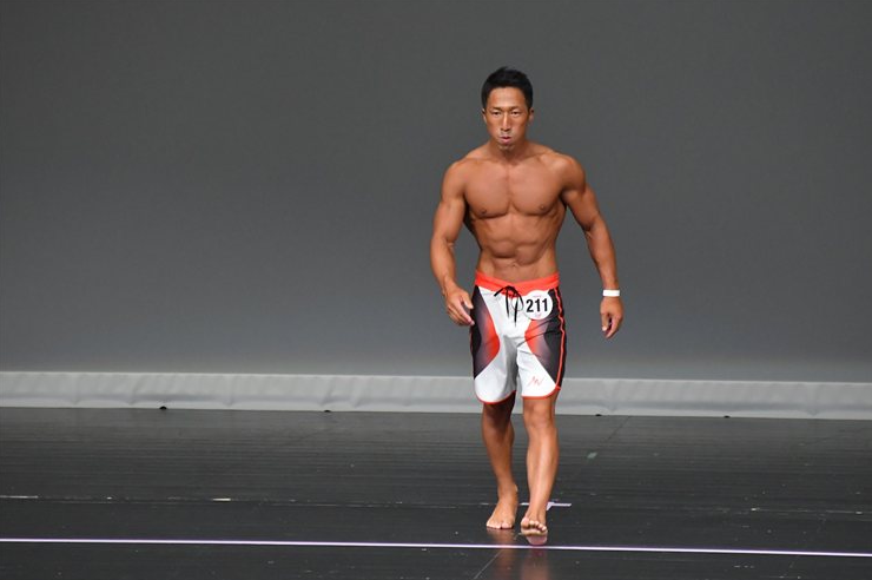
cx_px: 453
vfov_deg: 3.5
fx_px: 9511
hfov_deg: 5.2
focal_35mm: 393
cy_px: 298
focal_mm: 250
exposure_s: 1/400
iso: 5000
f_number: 5.6
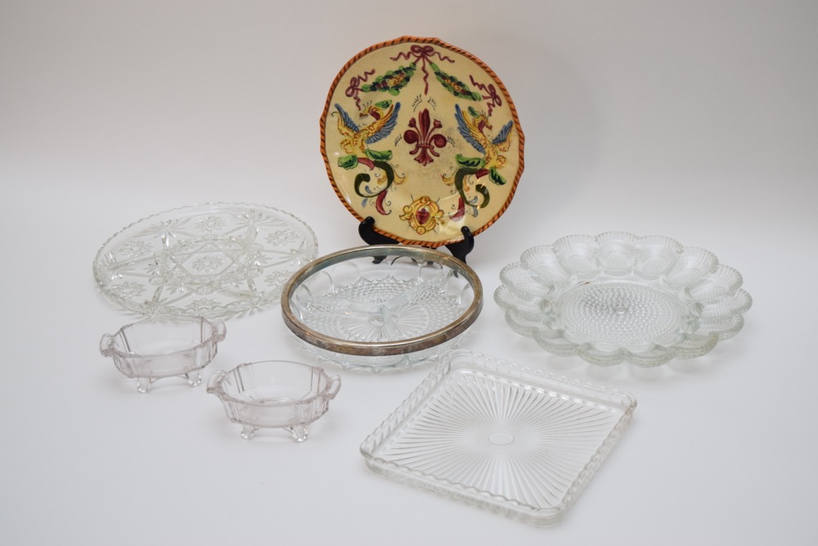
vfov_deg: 22.6
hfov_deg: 33.4
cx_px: 409
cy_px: 273
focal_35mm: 60
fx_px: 1363
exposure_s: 1/100
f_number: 5
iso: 800
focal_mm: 40
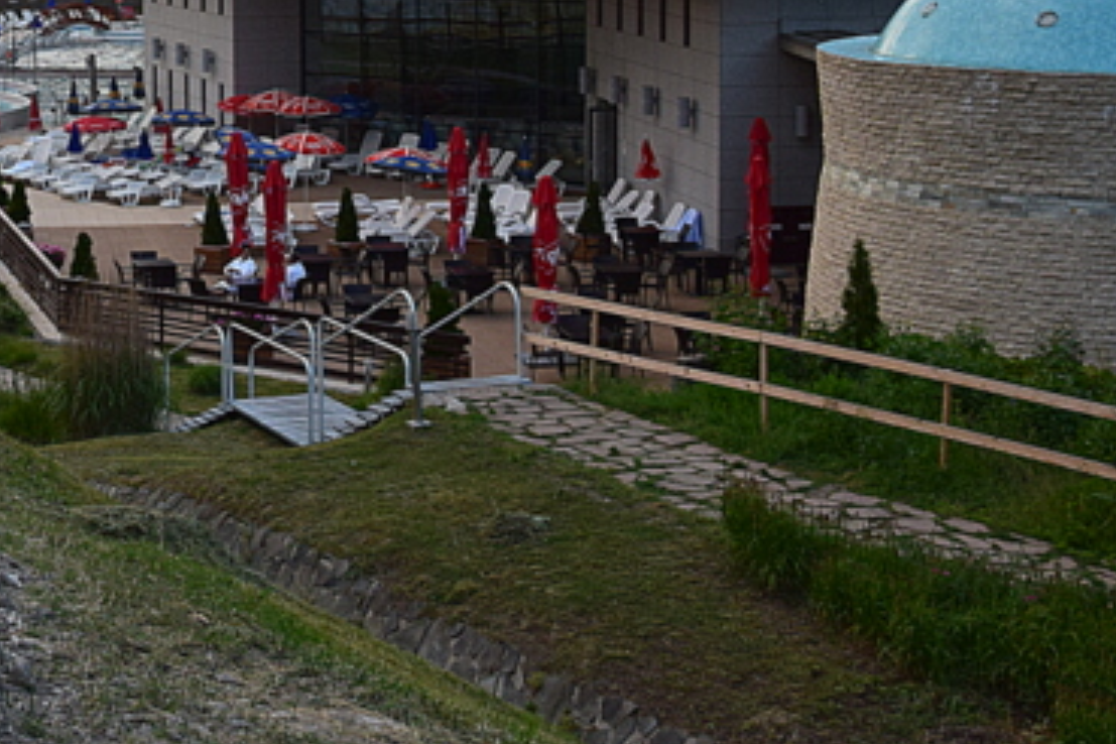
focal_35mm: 78
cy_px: 0
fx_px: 2418
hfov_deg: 24.9
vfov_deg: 17.1
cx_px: 18
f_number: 10
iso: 400
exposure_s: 1/160
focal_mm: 24
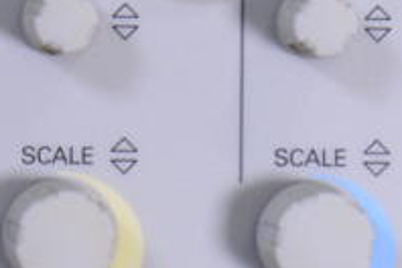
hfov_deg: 5.5
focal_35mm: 364
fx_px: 4064
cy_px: -77
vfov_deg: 3.8
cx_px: -386
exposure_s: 1/50
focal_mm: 48
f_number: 4
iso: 720
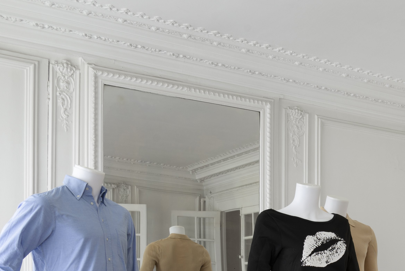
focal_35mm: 62
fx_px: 698
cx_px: 414
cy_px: 282
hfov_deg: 29.9
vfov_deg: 21.1
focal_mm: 24
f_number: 11
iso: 100
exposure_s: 1.3
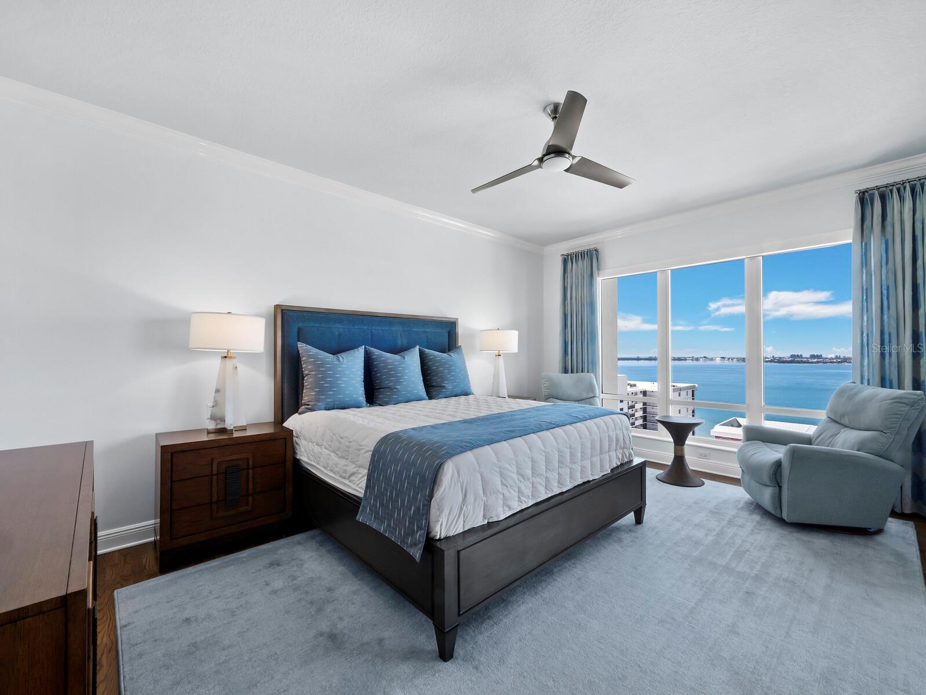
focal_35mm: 14
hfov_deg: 102.0
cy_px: 348
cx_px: 463
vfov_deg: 85.7
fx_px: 375
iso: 320
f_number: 14
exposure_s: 1/4
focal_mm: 7
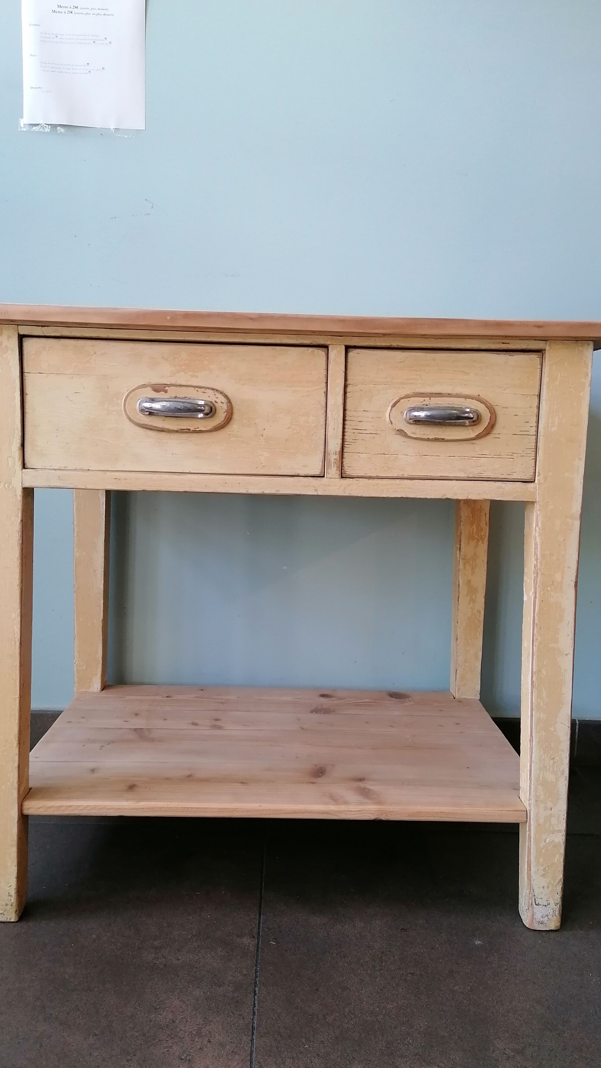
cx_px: 297
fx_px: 850
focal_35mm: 30
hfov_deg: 38.9
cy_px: 541
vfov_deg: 64.3
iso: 160
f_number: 1.8
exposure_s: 1/50
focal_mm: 4.75
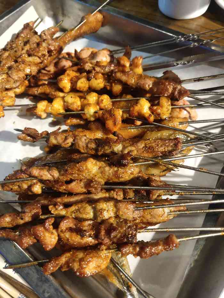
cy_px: 149
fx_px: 259
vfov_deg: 60.0
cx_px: 112
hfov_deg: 46.8
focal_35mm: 30
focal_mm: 4.35
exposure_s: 1/33
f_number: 1.8
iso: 347
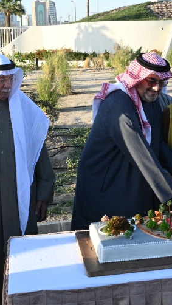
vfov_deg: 28.1
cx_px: 188
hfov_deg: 15.7
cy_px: 118
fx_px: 607
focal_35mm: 75
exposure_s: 1/80
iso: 640
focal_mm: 30
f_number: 18
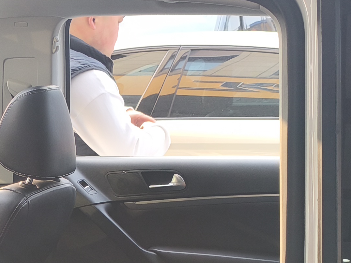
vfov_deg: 14.1
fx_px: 1004
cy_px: 381
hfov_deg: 18.8
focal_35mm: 99
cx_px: -64
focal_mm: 4.94
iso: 50
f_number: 1.5
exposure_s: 1/111
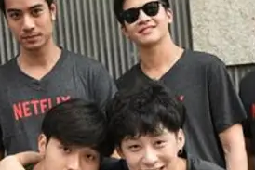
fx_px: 765
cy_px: 173
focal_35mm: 108
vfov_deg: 12.5
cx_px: 121
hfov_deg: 18.9
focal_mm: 38
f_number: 4.5
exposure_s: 1/640
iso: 1600
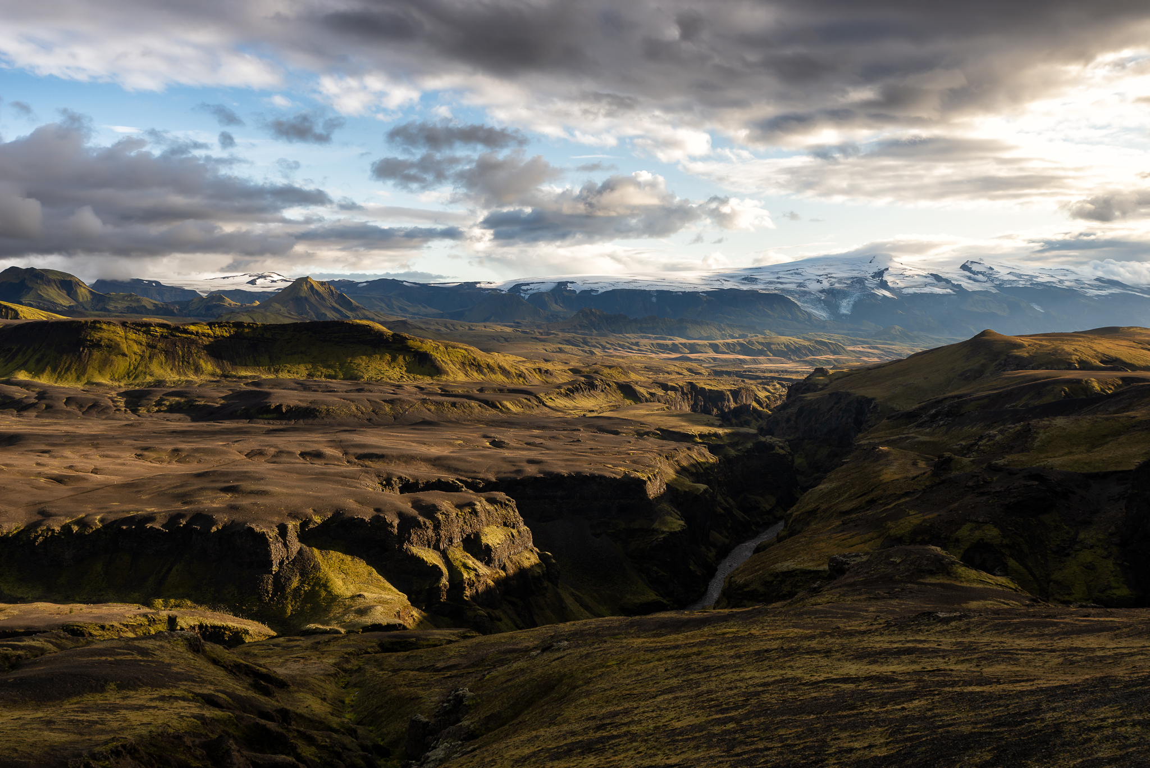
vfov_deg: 41.1
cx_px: 575
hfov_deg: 58.7
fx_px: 1023
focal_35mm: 32
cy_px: 384
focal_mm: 32
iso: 100
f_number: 16
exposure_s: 1/60
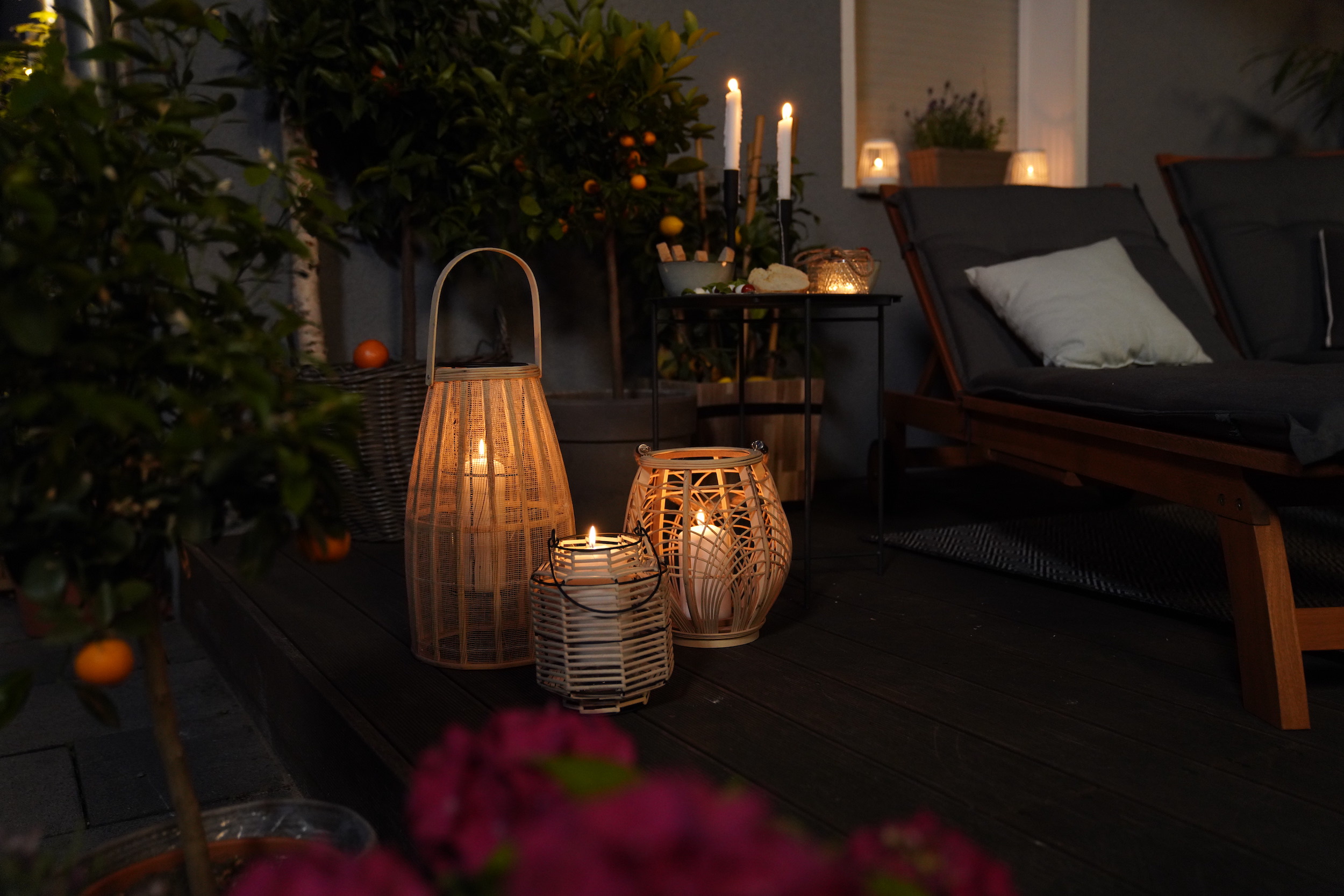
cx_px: 672
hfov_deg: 55.8
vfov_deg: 38.9
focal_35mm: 34
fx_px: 1269
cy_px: 448
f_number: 2.8
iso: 2500
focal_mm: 34
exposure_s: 1/160
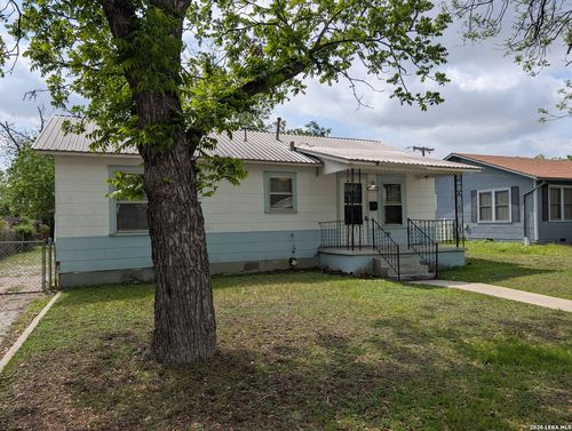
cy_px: 216
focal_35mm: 24
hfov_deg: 71.5
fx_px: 397
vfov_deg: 57.0
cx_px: 286
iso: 20
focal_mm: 6.9
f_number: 1.68
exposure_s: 1/2088
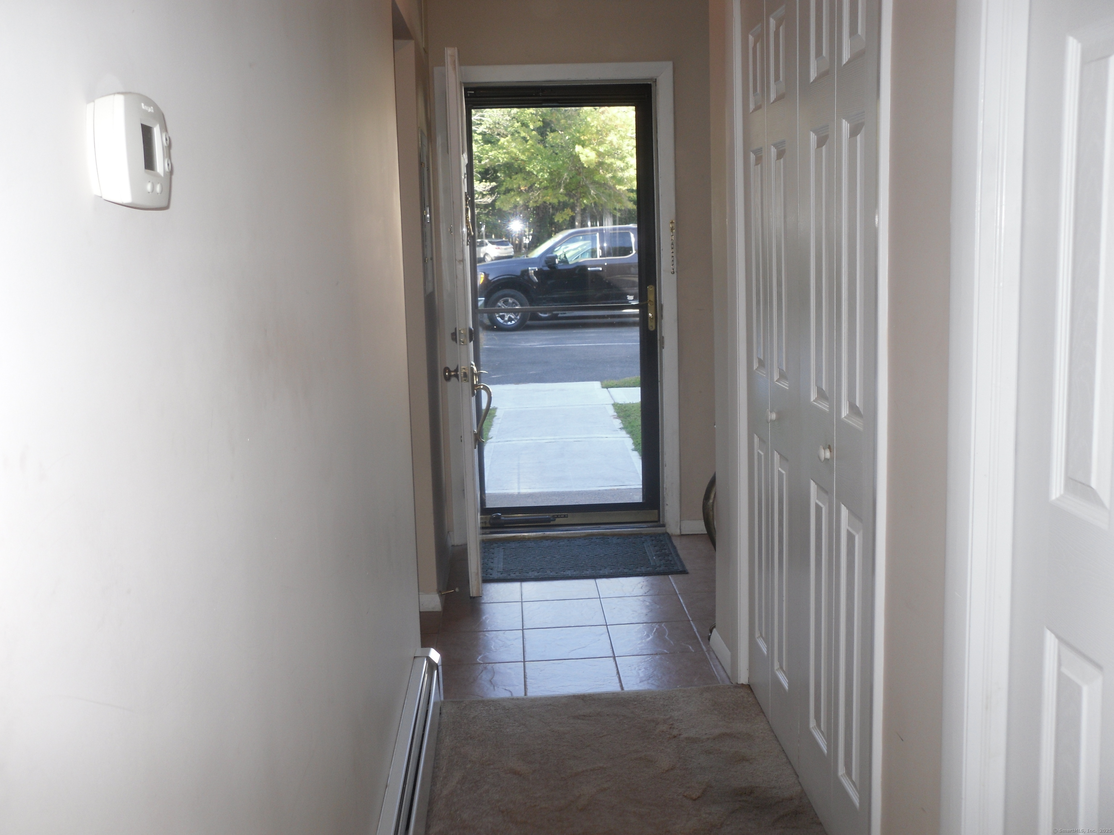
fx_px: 1448
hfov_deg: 42.1
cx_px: 557
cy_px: 418
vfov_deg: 32.2
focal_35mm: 45
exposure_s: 1/45
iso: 80
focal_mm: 6.3
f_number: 3.5
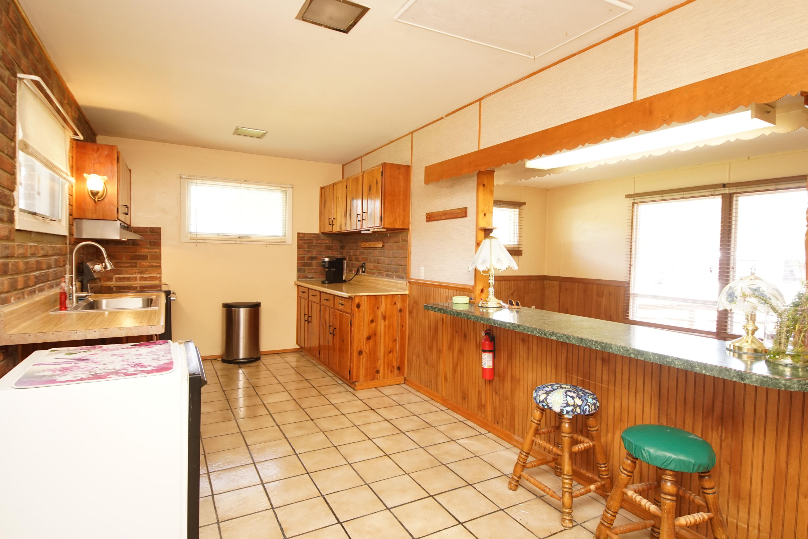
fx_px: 404
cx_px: 404
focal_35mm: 18
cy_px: 270
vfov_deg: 67.4
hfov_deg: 90.0
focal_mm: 12
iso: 1250
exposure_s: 1/60
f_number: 4.5
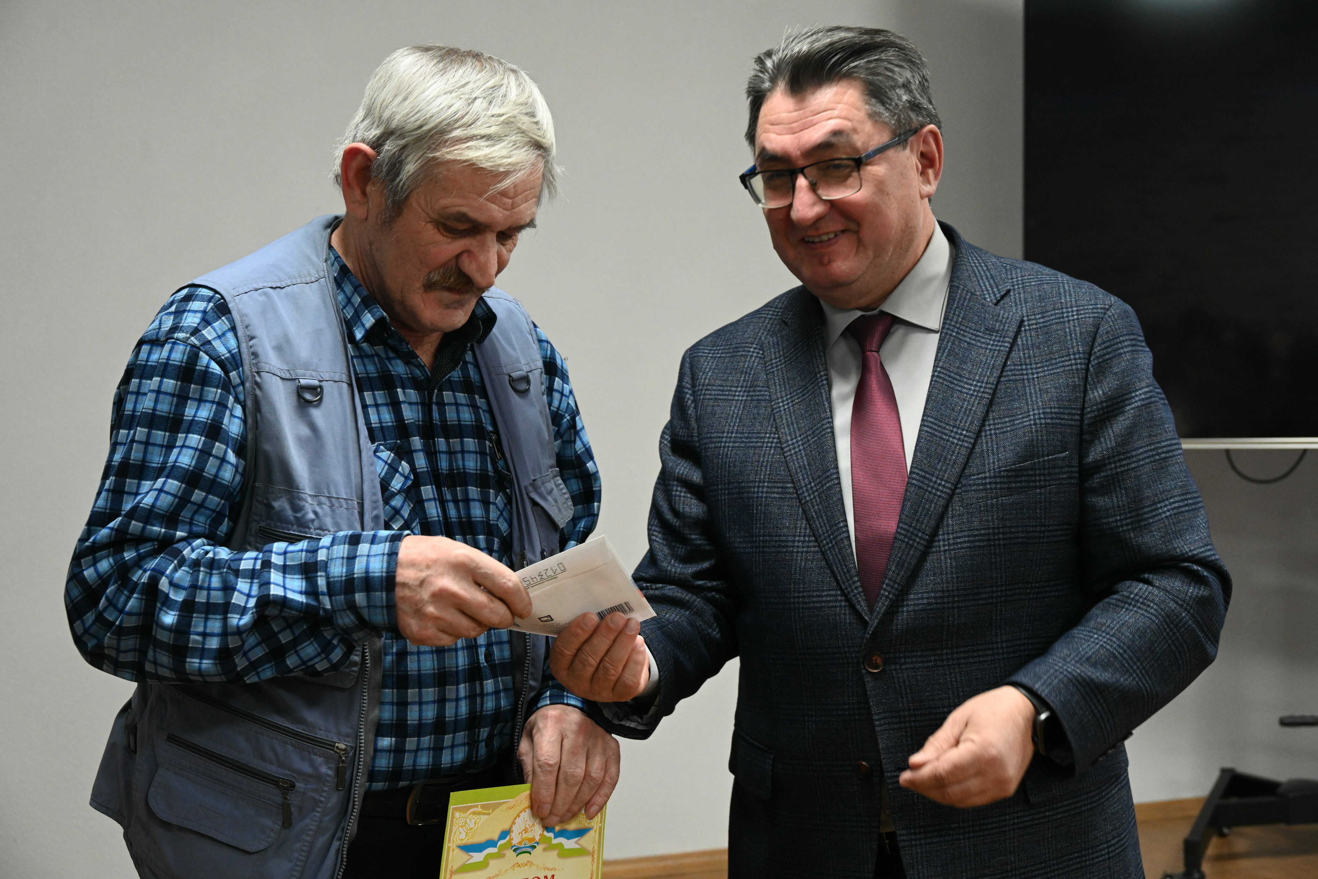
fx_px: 2343
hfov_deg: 31.4
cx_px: 659
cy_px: 440
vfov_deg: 21.2
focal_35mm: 64
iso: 3200
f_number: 7.1
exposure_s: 1/60
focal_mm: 64
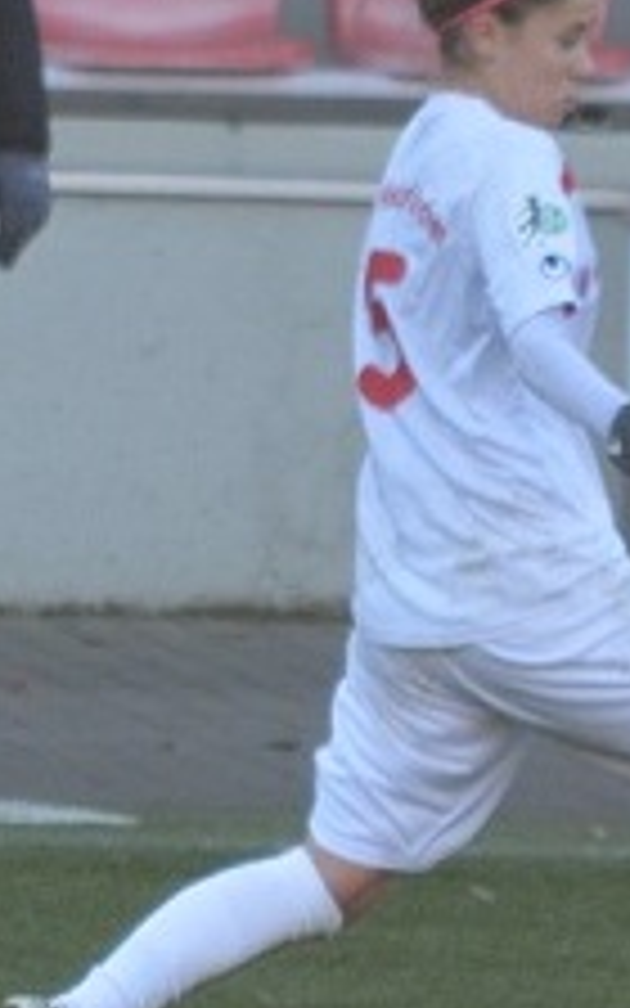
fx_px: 27389
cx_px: 1053
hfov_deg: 1.3
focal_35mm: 997
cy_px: 484
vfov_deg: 2.1
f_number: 5.6
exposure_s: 1/500
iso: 1000
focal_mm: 300
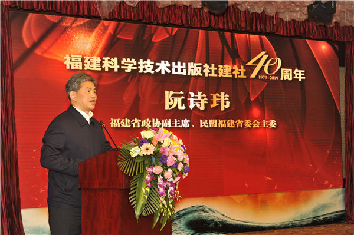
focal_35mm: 70
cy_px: 118
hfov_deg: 28.9
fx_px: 688
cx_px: 177
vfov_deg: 19.4
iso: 800
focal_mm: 70
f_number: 5
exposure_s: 1/125
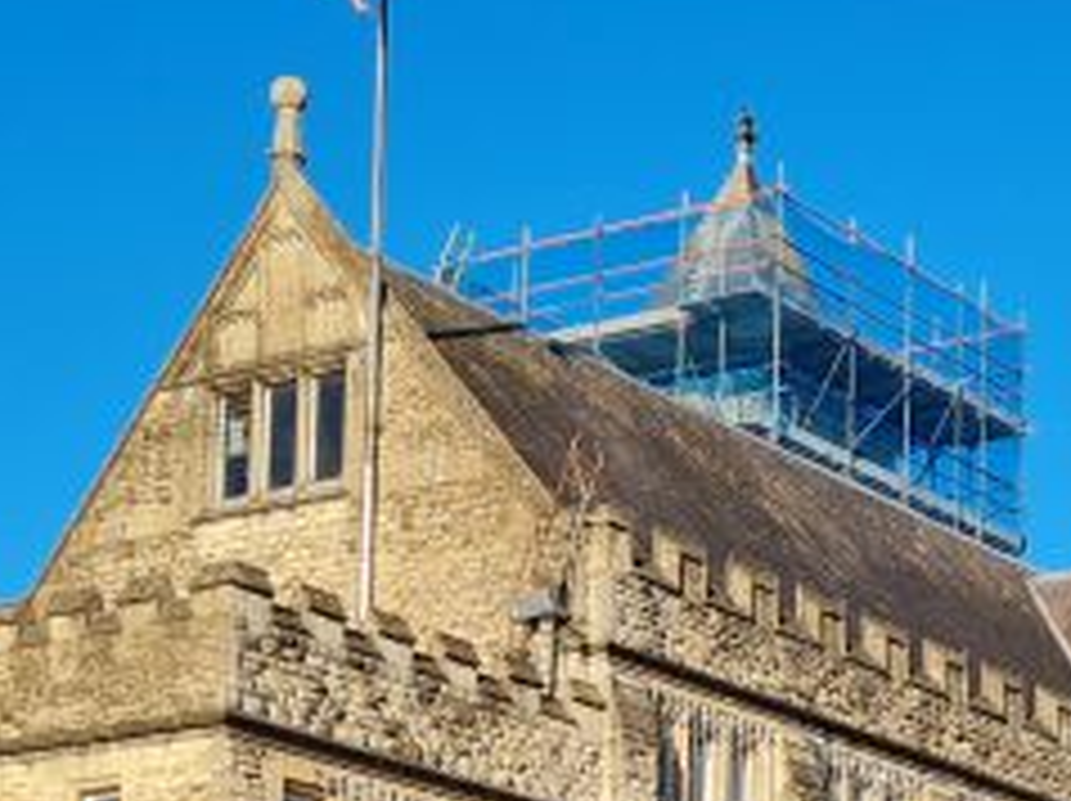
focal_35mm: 104
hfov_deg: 18.6
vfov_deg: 13.7
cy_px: 1033
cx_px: 976
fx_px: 3214
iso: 50
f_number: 1.8
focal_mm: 5.4
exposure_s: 1/2152
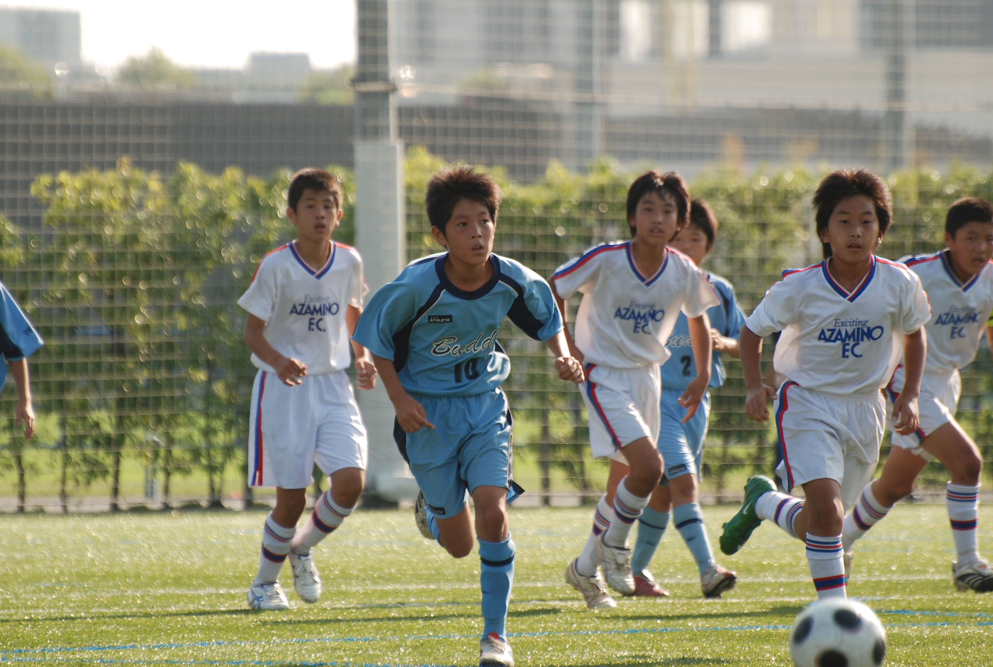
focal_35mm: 450
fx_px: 12438
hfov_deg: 4.6
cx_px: 496
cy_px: 334
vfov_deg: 3.1
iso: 280
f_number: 5.6
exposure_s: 1/500
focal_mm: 300
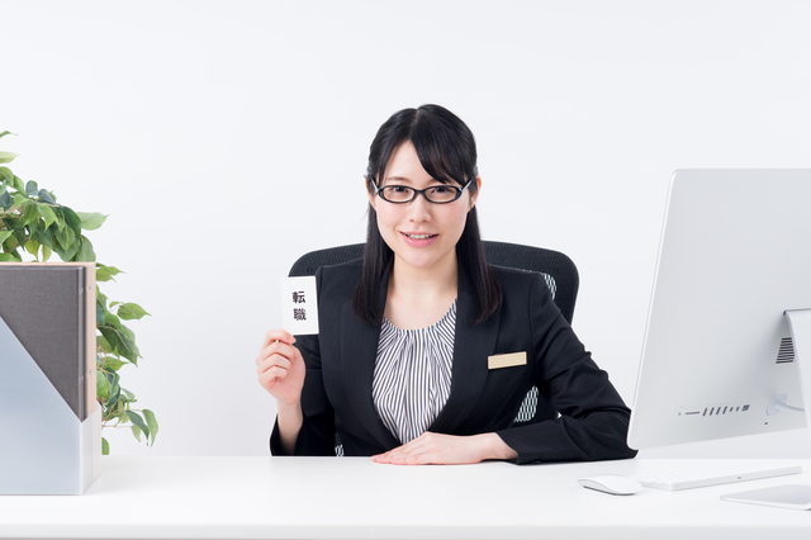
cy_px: 270
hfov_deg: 23.9
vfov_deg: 16.1
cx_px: 406
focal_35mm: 85
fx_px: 1914
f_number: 8
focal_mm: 85
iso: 100
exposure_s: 1/125
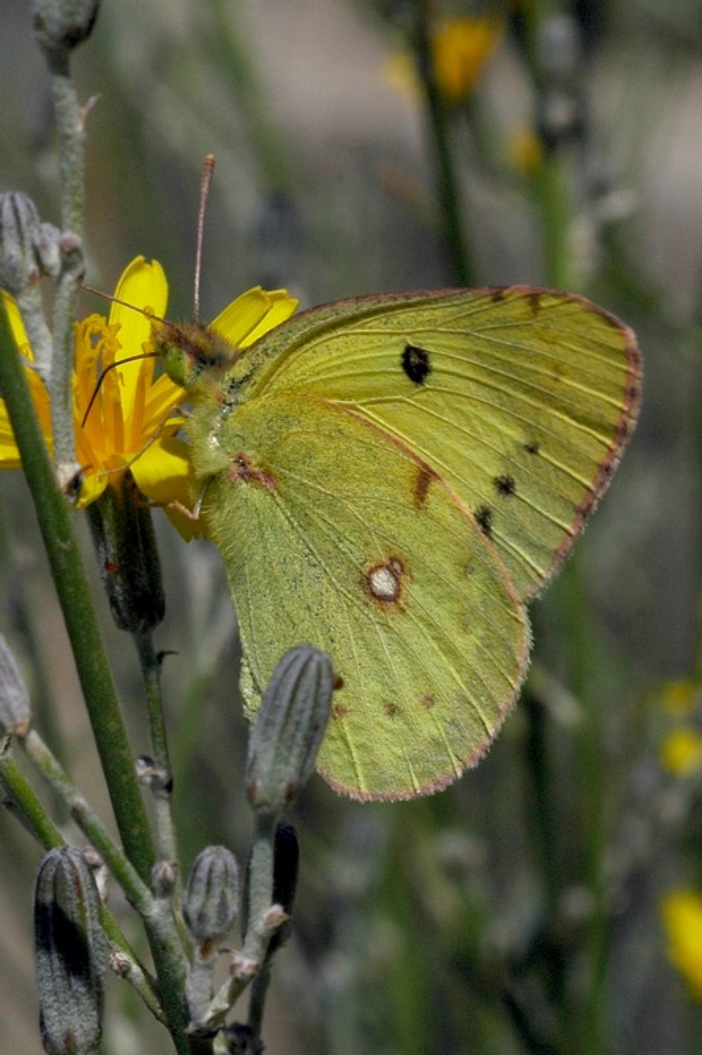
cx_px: 351
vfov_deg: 22.6
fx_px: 2637
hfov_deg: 15.2
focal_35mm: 90
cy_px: 528
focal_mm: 60
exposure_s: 1/320
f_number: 22
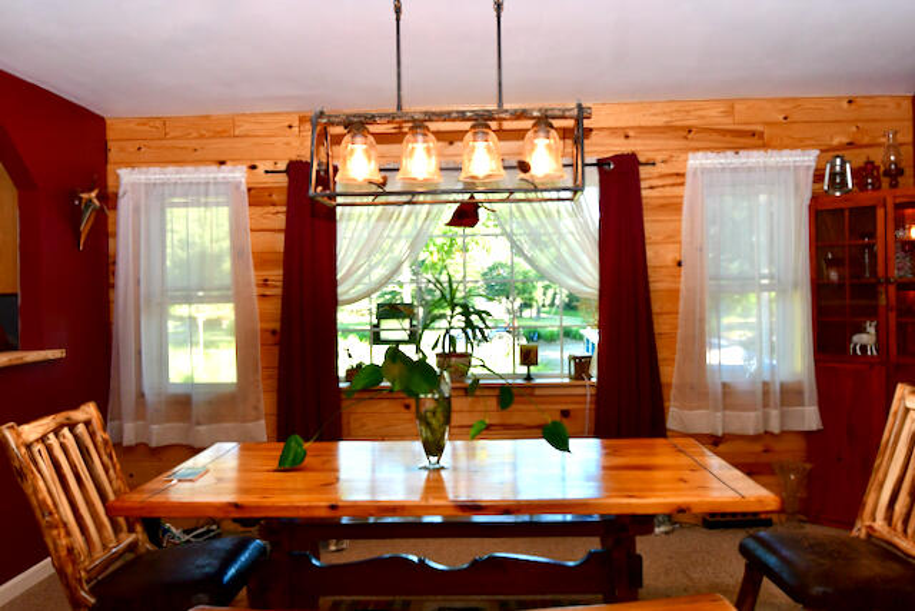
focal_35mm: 30
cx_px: 458
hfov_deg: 61.9
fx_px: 763
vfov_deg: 43.6
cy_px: 306
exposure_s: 1/160
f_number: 6.3
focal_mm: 15
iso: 640
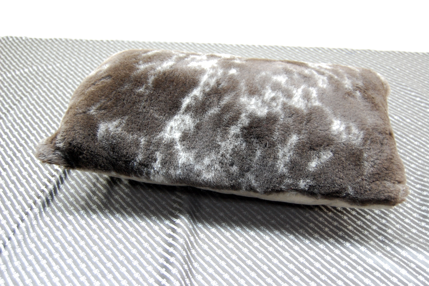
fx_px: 500
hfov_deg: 46.4
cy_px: 143
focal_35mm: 42
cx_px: 214
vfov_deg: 31.8
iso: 720
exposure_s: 1/30
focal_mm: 28
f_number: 4.2
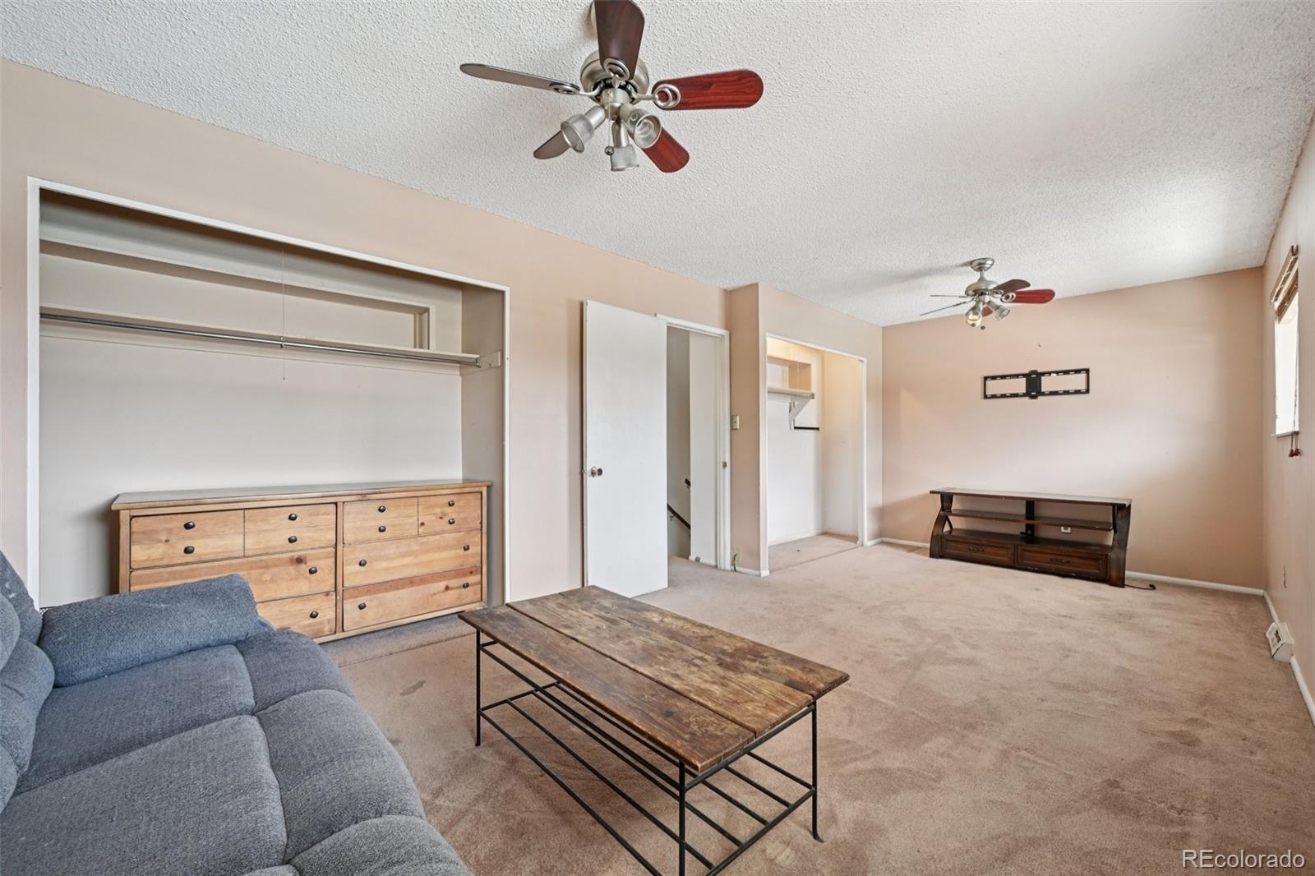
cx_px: 658
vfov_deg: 81.2
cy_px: 438
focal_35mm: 14
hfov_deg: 104.3
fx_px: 511
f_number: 11
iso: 400
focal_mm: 14
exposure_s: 1/10
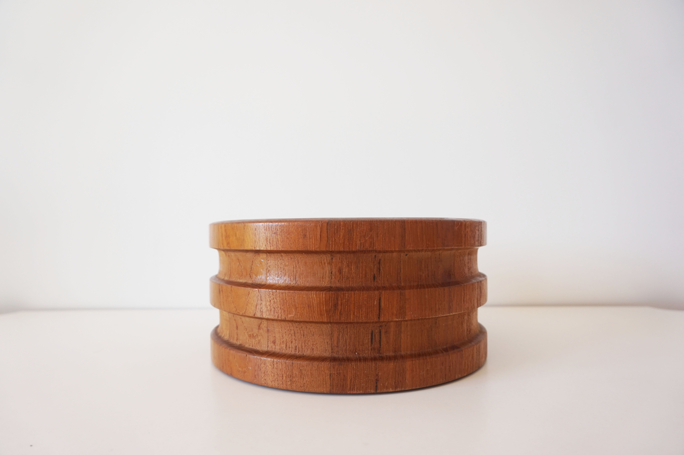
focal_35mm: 24
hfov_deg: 73.8
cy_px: 228
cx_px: 342
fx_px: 456
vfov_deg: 53.1
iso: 100
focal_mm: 16
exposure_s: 1/80
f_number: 4.5
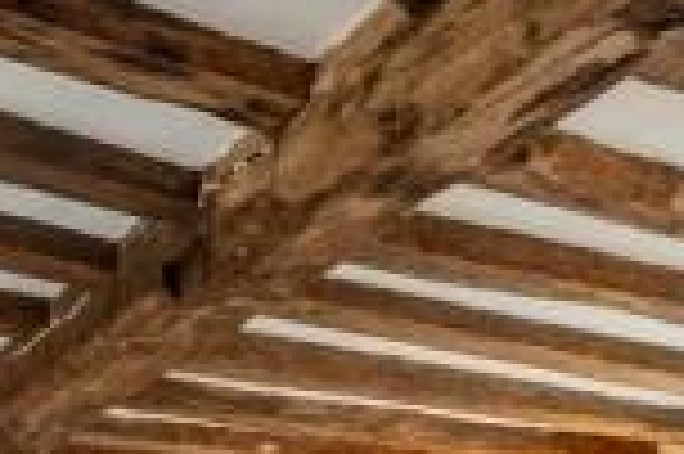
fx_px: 1310
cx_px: 268
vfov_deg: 16.7
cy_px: 798
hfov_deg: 29.2
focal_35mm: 69
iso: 160
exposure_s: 1/3
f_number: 7.1
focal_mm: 10.6
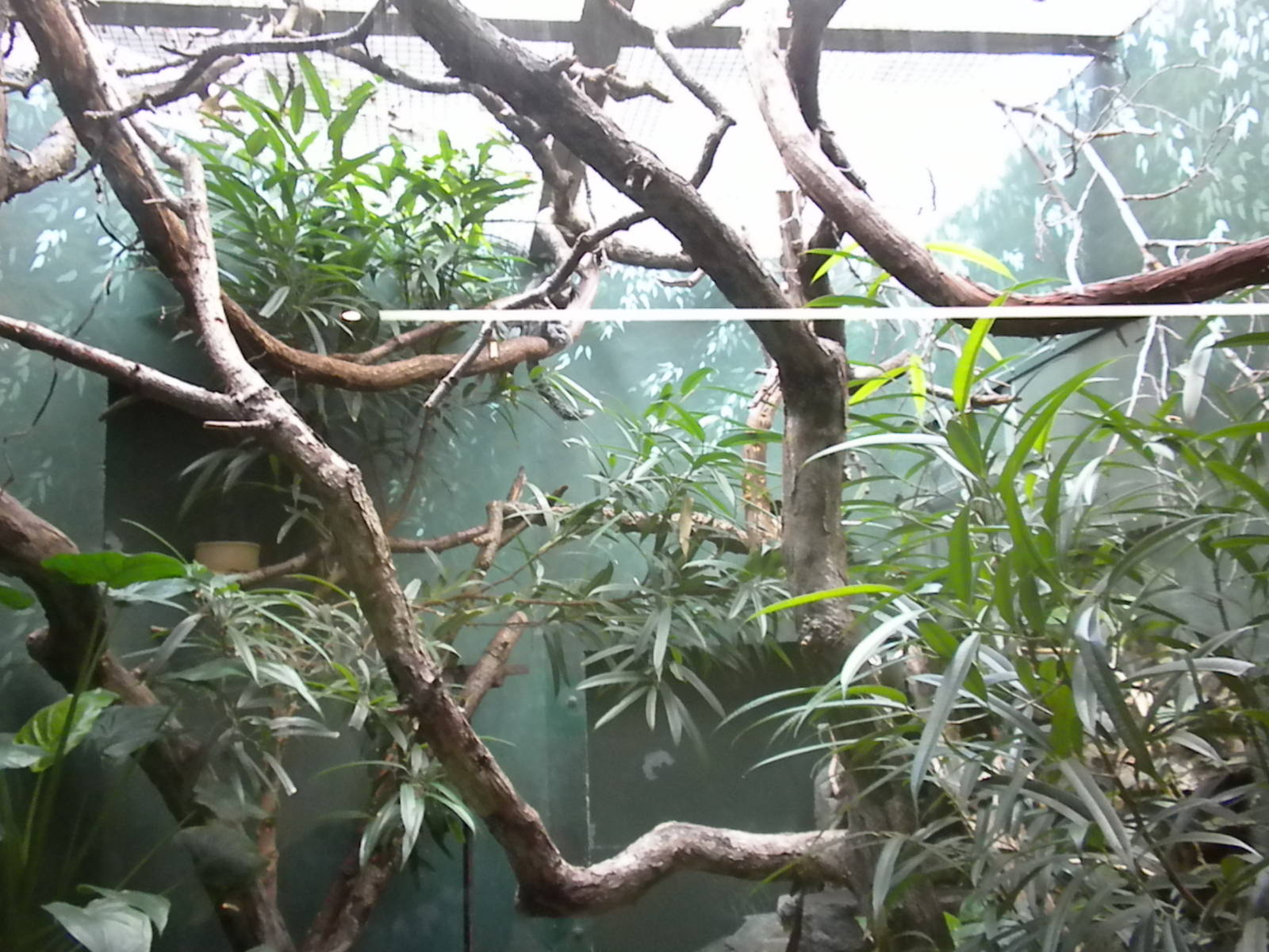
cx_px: 634
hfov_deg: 50.1
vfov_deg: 38.7
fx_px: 1356
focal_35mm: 37
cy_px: 476
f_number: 3.5
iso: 808
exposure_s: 1/53.8
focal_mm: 6.6
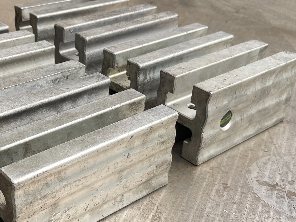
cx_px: 92
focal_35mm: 53
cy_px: 120
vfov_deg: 27.5
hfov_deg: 35.7
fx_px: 453
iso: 50
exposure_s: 1/121
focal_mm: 5.1
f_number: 1.6
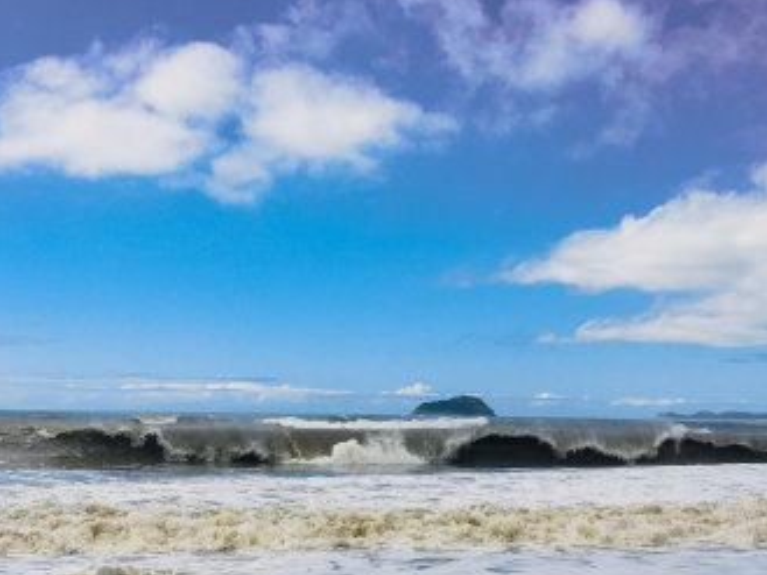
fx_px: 1197
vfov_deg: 26.4
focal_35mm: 54
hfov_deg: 35.5
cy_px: 476
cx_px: 331
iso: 25
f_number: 2.2
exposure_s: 1/2200
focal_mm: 4.15
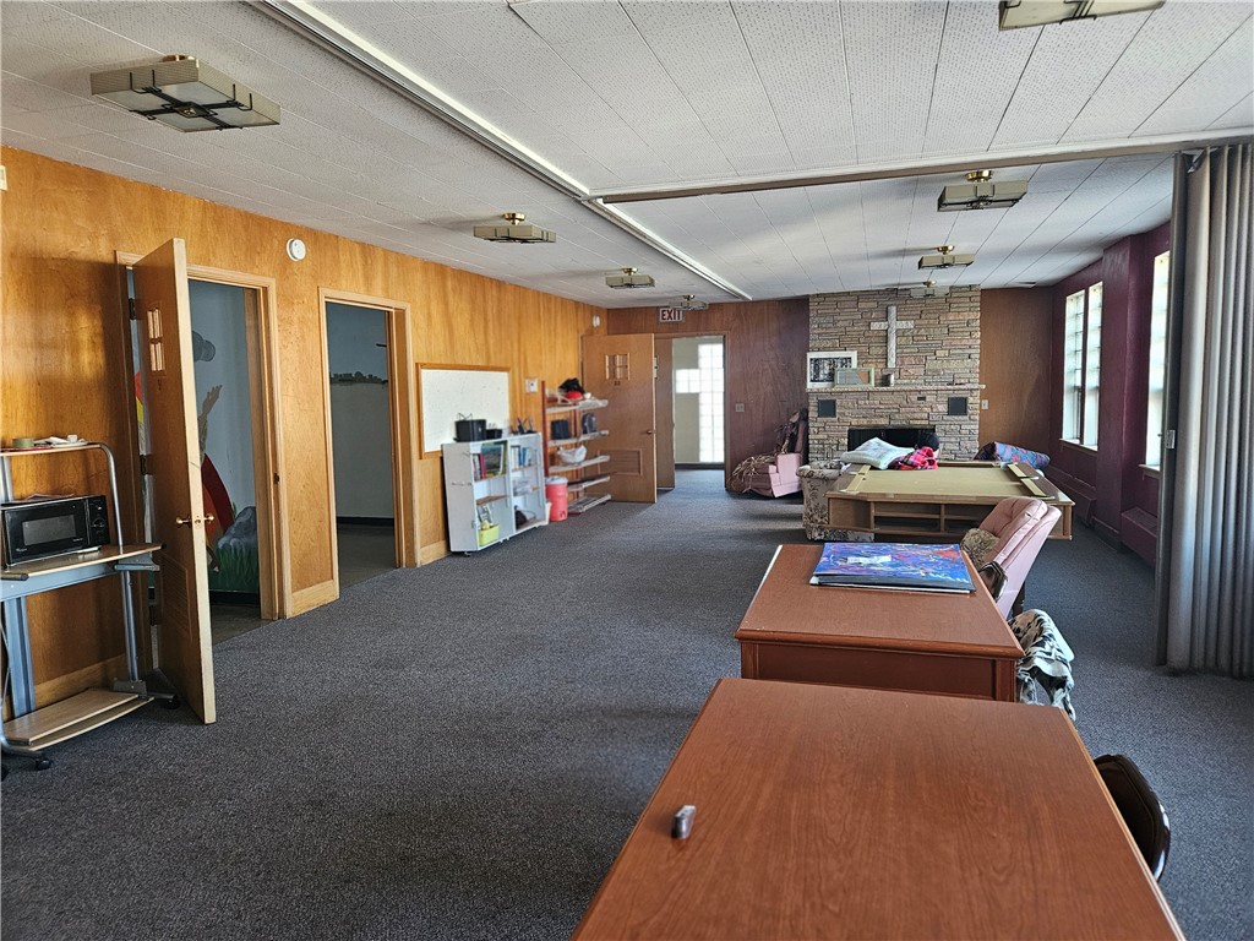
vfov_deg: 58.9
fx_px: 833
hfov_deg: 73.9
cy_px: 470
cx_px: 627
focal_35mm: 23
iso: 640
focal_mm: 5.4
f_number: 1.8
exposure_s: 1/120
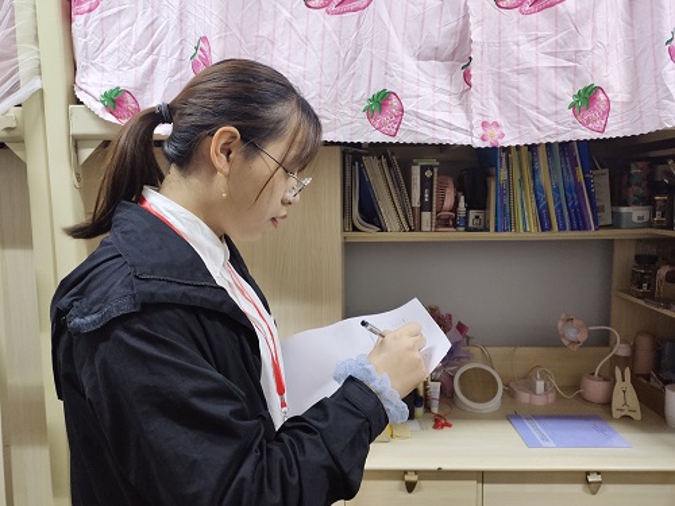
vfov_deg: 58.9
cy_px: 253
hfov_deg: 73.9
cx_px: 338
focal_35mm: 23
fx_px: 448
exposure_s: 1/33
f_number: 1.79
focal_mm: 4.74
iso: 2531
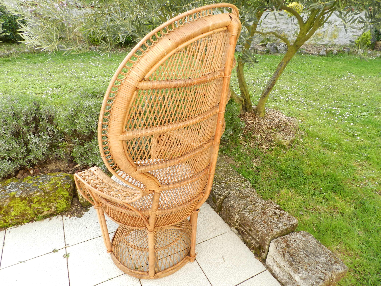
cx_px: 190
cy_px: 143
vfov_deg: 58.9
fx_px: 253
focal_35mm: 23
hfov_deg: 73.9
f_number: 3.4
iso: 160
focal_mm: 4
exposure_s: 1/160
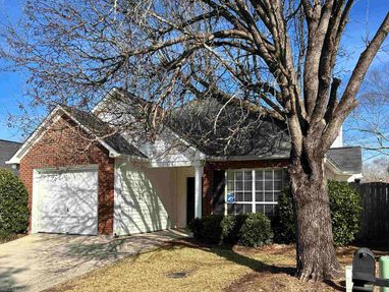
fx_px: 382
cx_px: 167
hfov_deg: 53.7
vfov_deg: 41.5
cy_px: 183
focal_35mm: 34
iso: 50
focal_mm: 5.7
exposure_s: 1/3704
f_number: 1.5
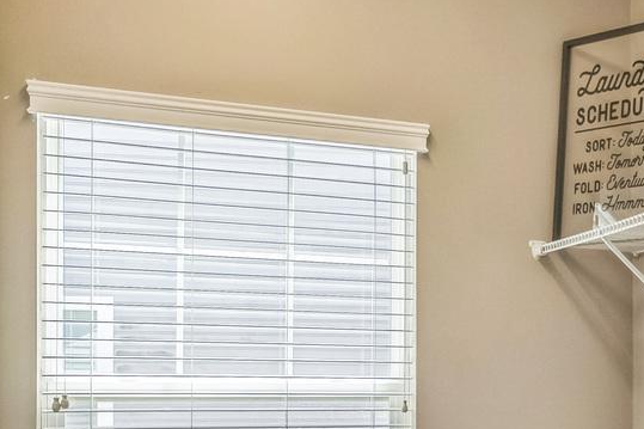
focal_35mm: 57
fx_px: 1019
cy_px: 390
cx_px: 717
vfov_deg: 23.1
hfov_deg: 31.0
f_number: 5.6
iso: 640
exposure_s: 1/200
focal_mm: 15
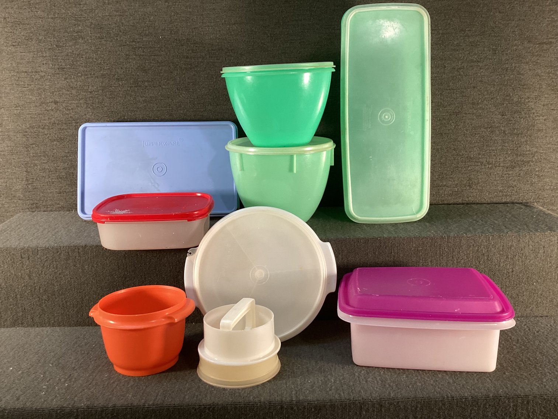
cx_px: 279
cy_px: 210
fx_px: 500
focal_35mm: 31
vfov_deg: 45.4
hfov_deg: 58.3
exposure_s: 1/60
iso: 100
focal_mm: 3.3
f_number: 2.4
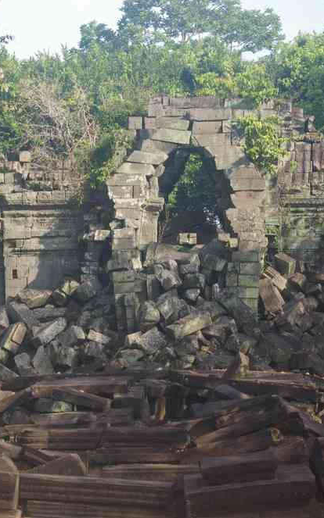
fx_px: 1792
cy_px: 259
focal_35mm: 127
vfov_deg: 16.5
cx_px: 68
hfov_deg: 10.3
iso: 400
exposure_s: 1/100
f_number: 9
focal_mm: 55
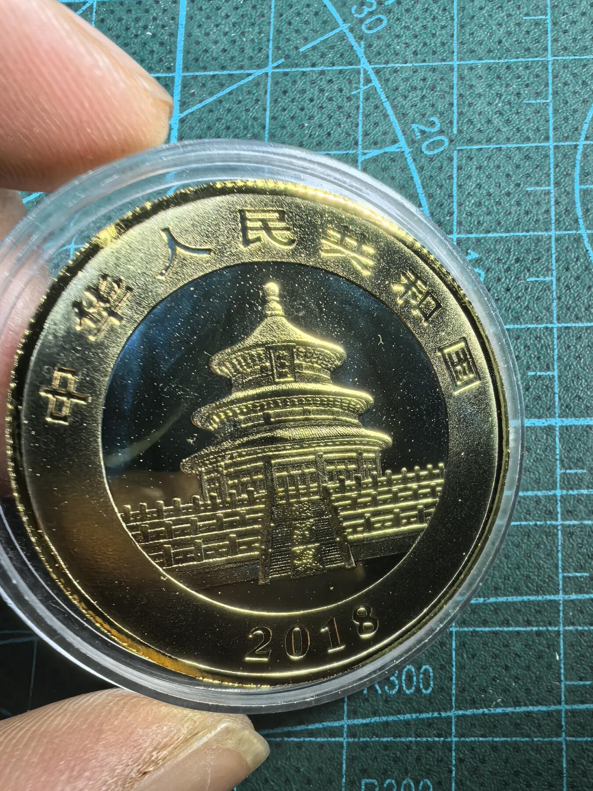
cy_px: 396
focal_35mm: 35
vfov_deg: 52.6
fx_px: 799
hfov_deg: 40.7
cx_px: 296
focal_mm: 1.95
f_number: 2.2
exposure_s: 1/1121
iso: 50
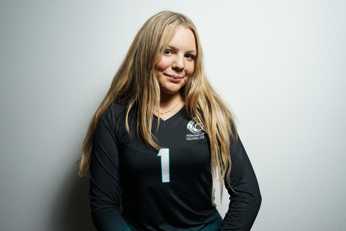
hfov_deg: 50.7
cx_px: 173
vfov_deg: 35.1
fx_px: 365
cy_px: 116
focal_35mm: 38
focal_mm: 38
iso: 160
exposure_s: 1/160
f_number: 4
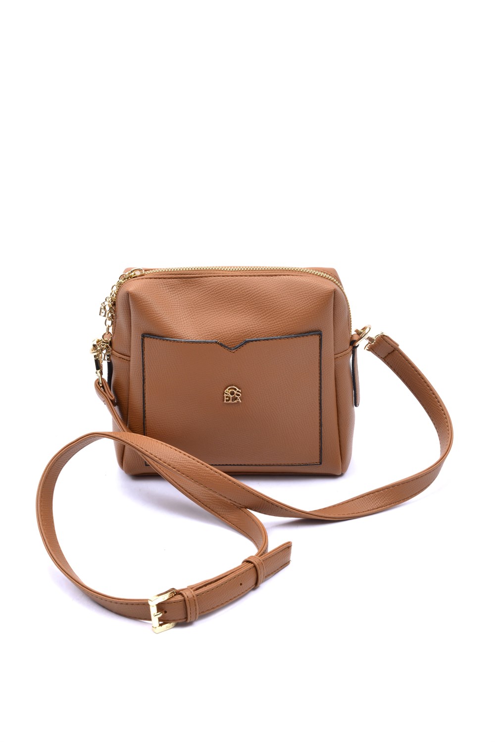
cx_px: 248
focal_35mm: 66
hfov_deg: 20.6
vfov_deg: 30.5
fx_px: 1360
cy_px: 371
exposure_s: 1/160
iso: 100
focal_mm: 66
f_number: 18
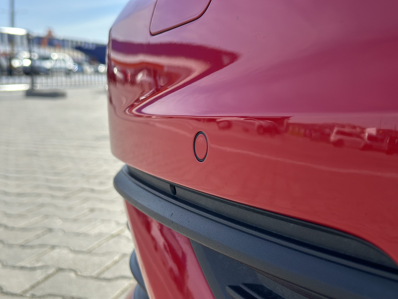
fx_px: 552
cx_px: 199
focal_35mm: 48
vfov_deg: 30.3
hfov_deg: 39.7
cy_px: 150
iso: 80
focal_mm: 6.86
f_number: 1.78
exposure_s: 1/2358
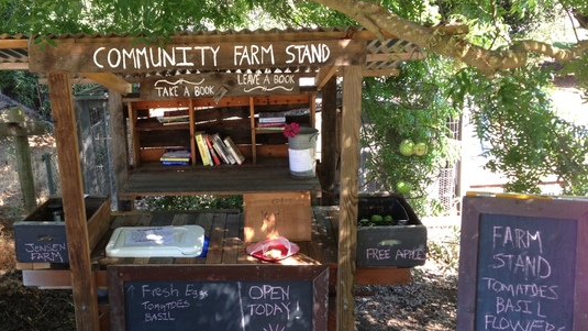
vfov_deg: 27.7
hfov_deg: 47.1
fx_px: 670
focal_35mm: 43
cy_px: 172
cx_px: 238
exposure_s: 1/60
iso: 50
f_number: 2.4
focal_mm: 4.13
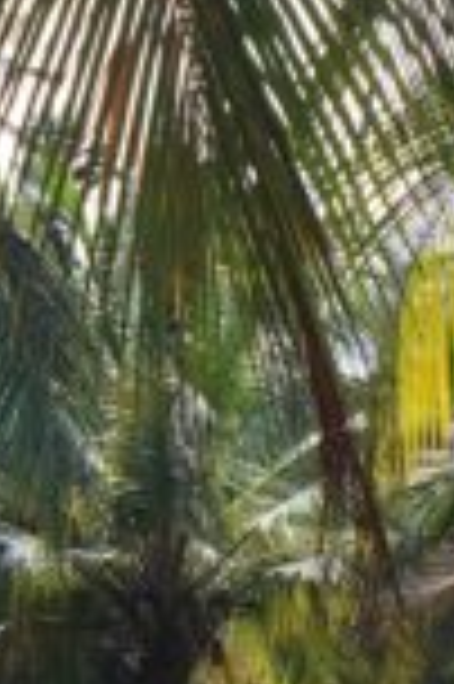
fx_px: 3014
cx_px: -153
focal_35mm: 159
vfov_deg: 12.9
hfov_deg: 8.5
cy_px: 338
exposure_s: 1/538
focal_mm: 4.15
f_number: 2.2
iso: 25
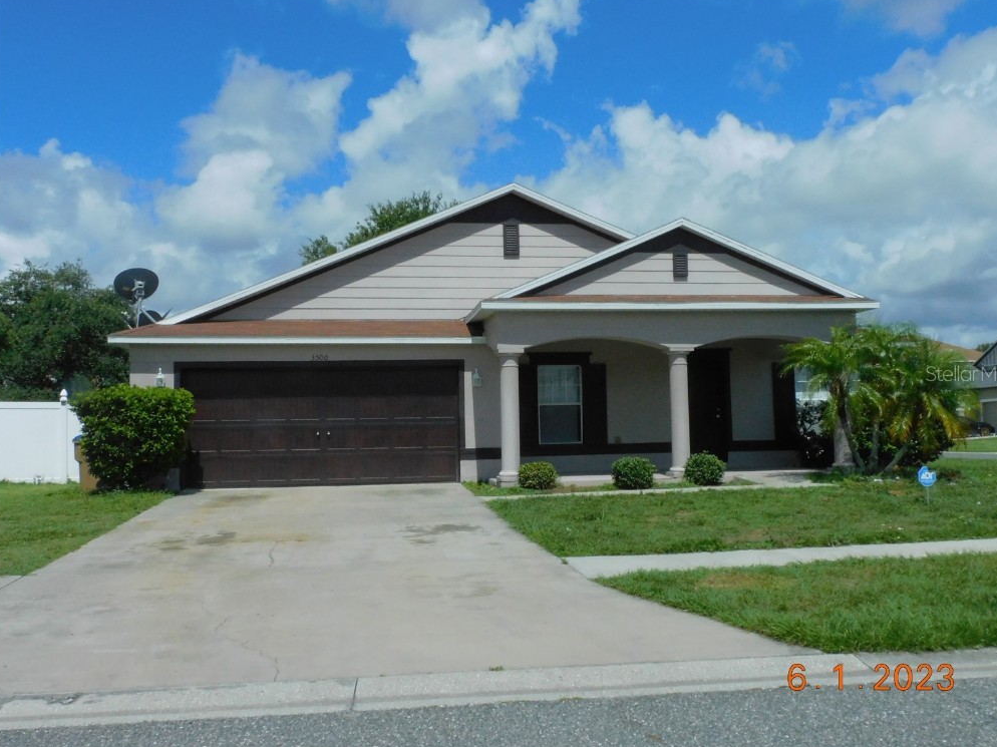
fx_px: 979
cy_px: 373
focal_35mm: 34
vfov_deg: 41.8
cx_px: 507
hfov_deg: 54.0
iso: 400
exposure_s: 1/1600
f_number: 8
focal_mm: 5.9
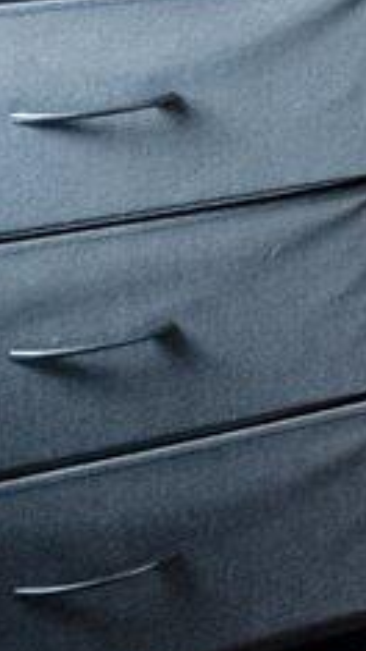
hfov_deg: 6.1
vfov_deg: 14.9
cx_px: 1836
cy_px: -481
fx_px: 2211
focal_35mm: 128
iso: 640
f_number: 7.1
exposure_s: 1/20
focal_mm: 14
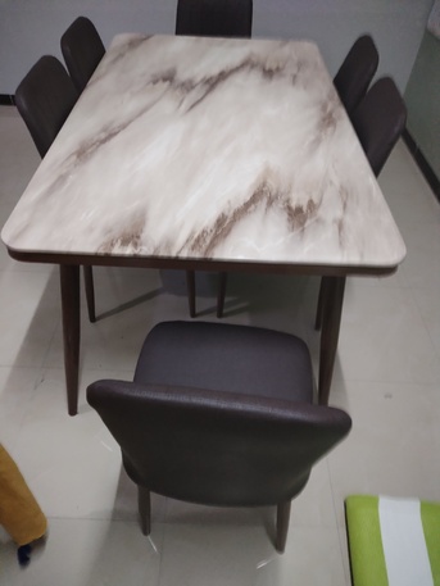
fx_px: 440
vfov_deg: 67.3
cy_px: 293
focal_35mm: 26
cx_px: 220
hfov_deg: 53.1
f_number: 1.8
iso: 1110
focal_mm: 4.75
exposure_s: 1/24
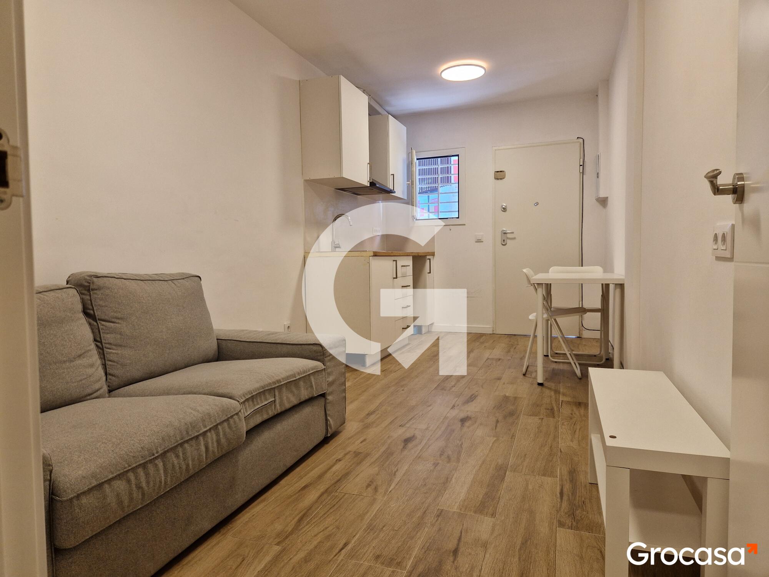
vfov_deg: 58.9
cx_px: 384
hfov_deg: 73.9
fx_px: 511
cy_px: 288
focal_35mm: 23
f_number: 1.8
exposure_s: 1/100
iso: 80
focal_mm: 5.4
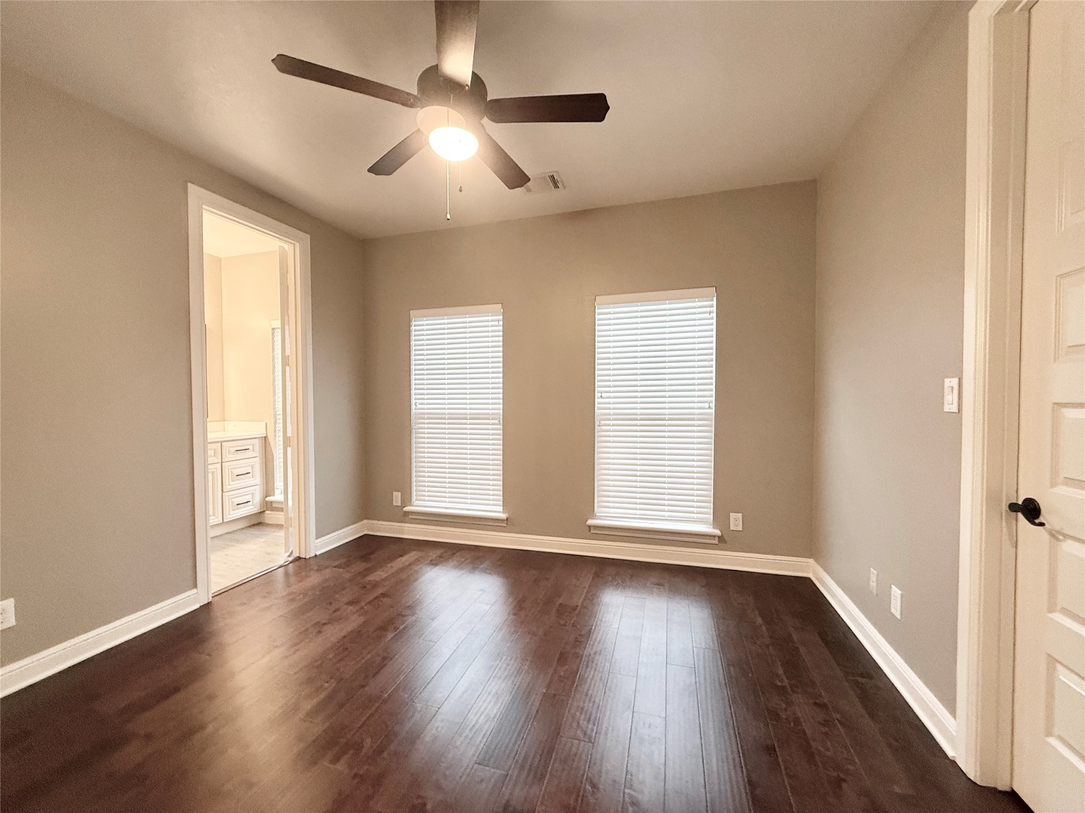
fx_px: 439
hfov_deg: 102.1
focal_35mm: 14
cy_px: 406
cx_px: 542
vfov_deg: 85.7
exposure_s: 1/60
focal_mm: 2.22
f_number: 2.2
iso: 320
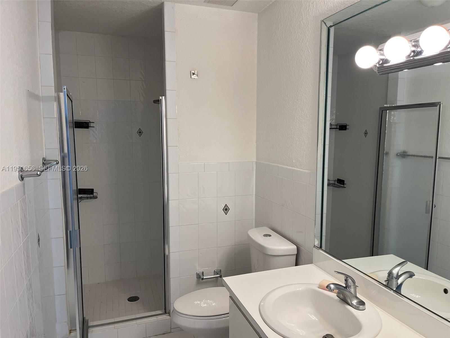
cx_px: 225
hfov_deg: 67.3
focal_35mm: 26
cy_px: 169
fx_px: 338
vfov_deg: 53.1
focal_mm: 5.1
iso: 80
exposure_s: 1/120
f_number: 1.6
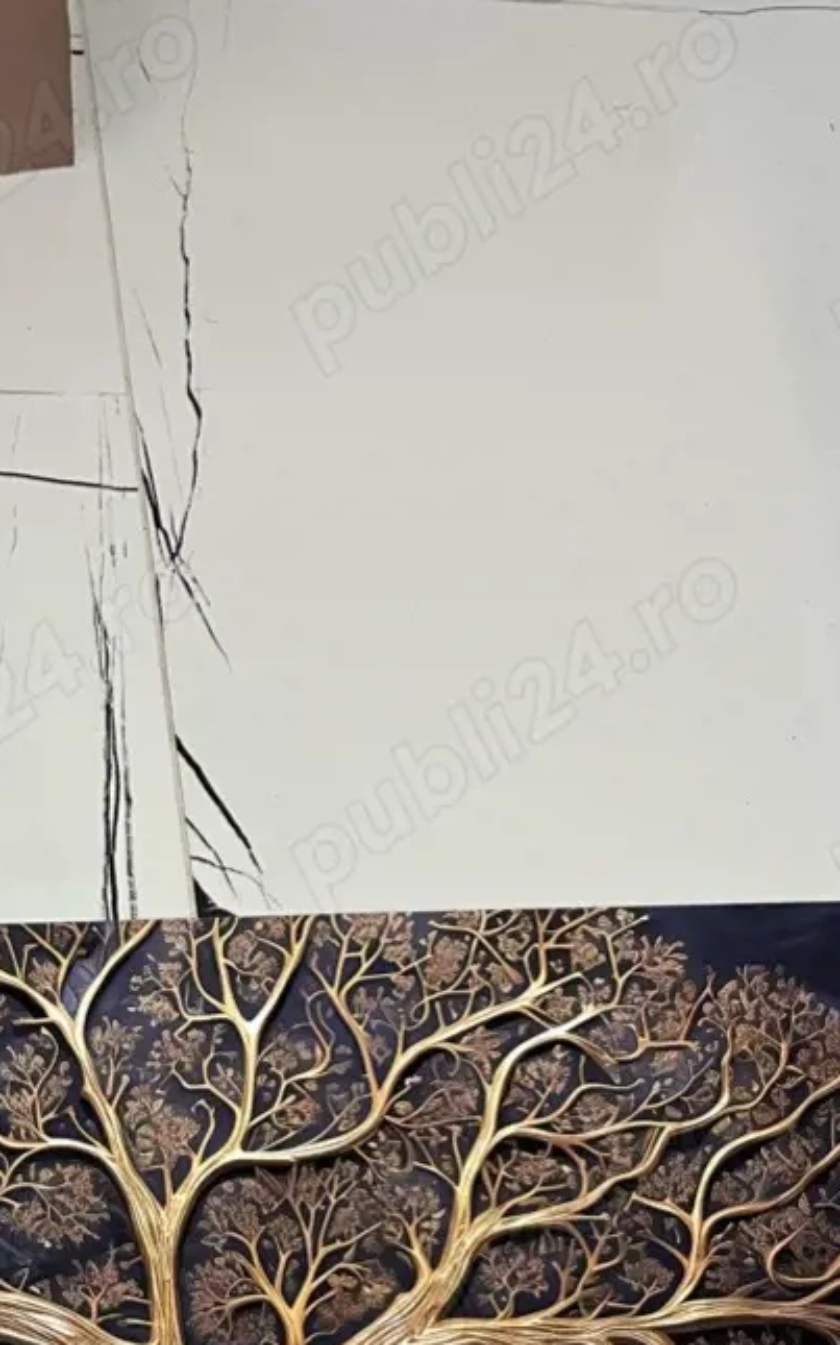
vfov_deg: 32.7
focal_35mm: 57
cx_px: 110
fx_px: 2088
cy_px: 1349
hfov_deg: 22.3
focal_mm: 5.1
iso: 500
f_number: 1.6
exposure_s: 1/60
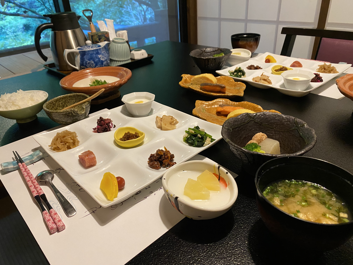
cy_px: 132
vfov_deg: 53.1
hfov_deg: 67.3
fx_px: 265
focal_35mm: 26
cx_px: 176
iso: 320
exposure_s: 1/60
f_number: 1.8
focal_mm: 4.25
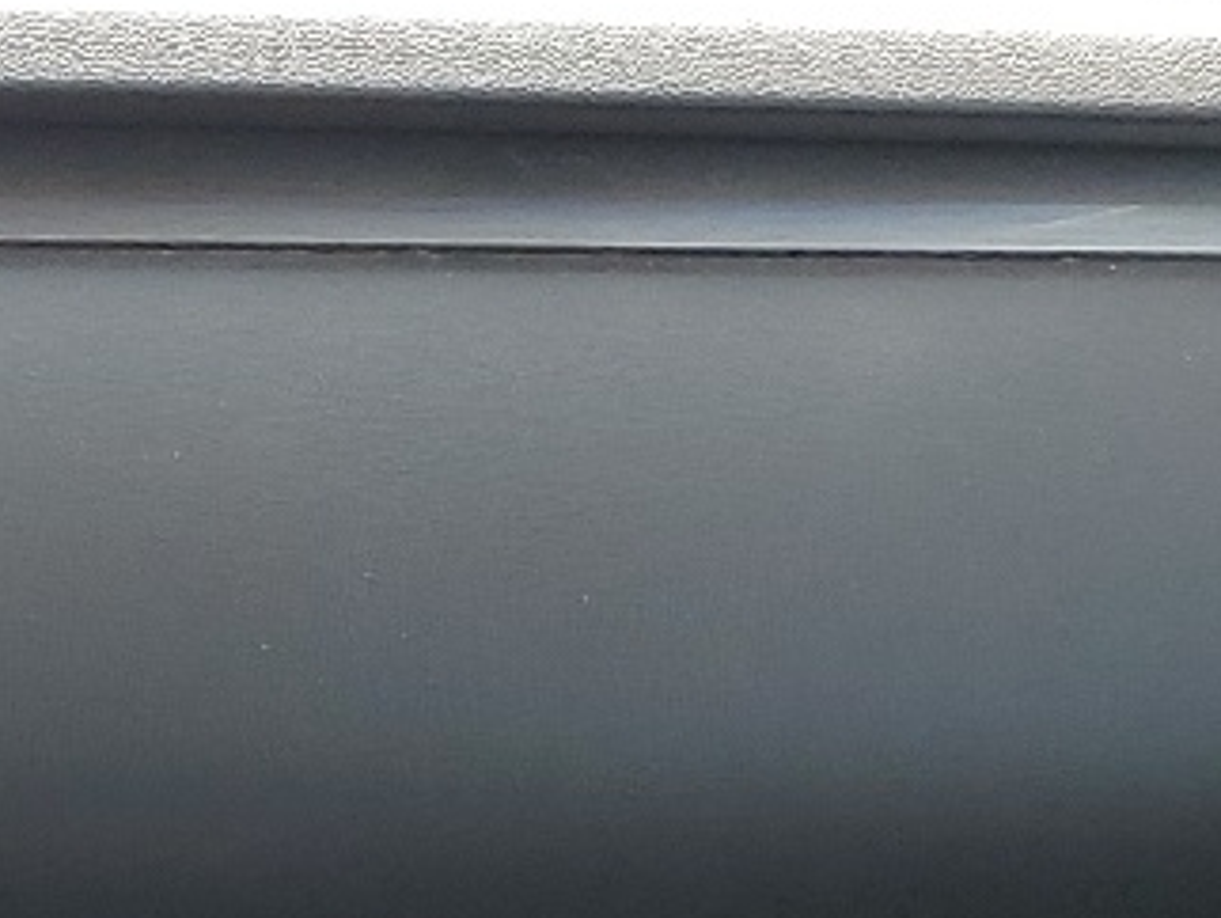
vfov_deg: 10.6
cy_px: 1794
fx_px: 4554
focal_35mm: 129
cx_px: -948
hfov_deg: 13.7
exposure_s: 1/455
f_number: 1.5
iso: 50
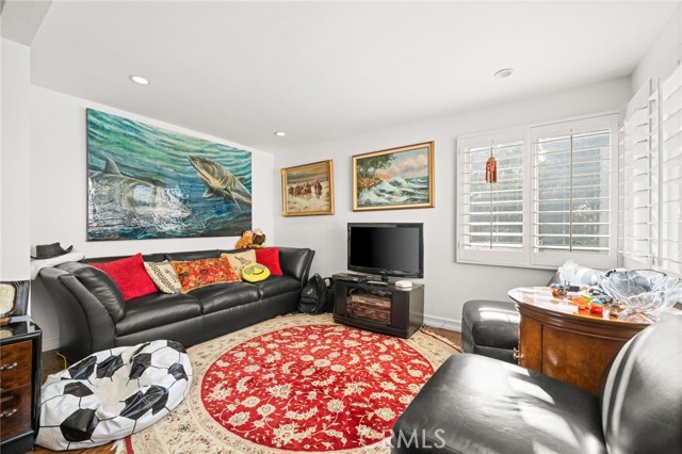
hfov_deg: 104.3
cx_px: 341
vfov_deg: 81.1
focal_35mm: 14
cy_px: 227
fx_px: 265
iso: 400
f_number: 7.1
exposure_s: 1/8
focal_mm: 14
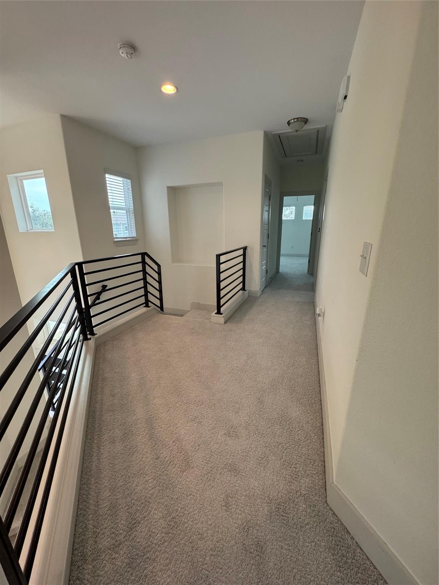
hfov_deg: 85.7
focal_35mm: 14
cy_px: 292
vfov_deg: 102.1
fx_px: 237
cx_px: 220
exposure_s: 1/120
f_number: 2.2
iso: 320
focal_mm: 2.22
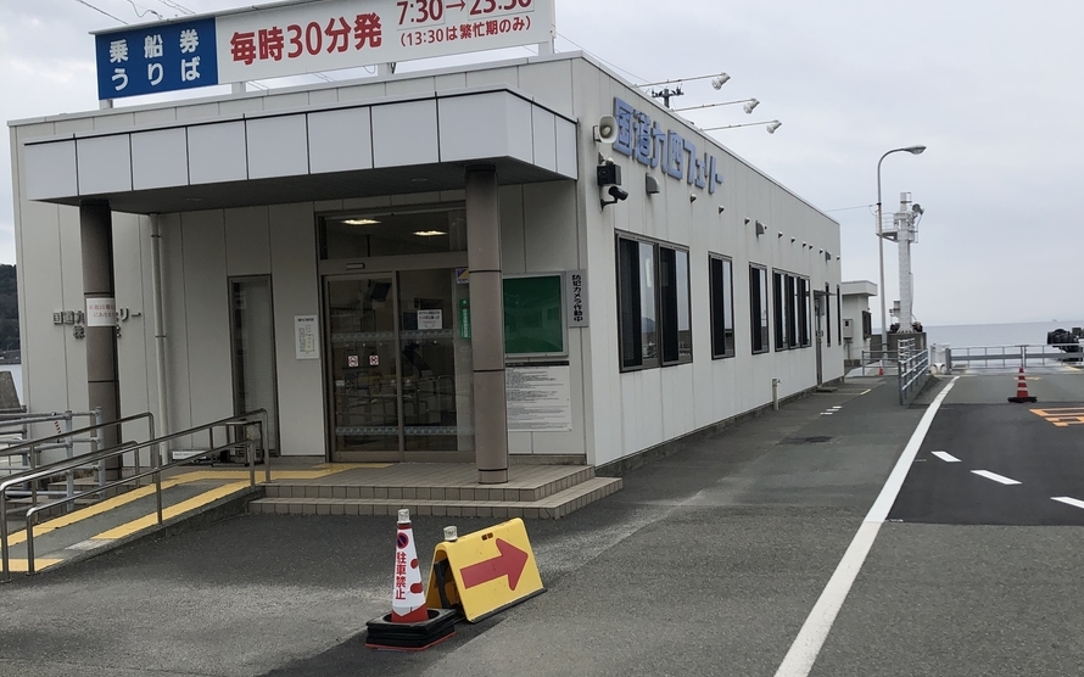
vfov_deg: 31.9
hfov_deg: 49.3
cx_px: 547
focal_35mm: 40
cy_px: 379
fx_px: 1182
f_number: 1.8
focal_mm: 3.99
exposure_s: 1/1675
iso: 20
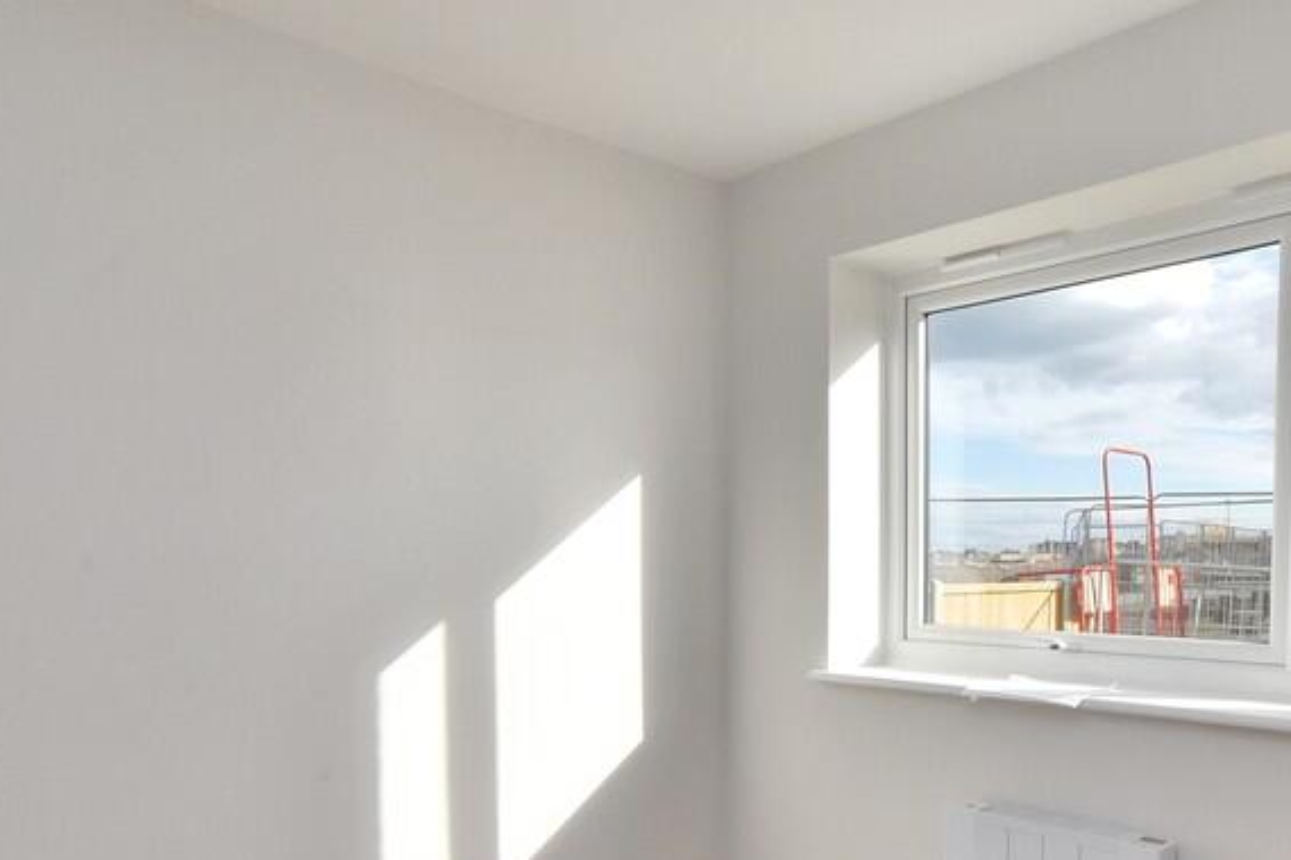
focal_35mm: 27
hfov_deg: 67.1
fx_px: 968
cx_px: 728
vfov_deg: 46.7
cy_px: 612
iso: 800
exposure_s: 1/200
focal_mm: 10
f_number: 20
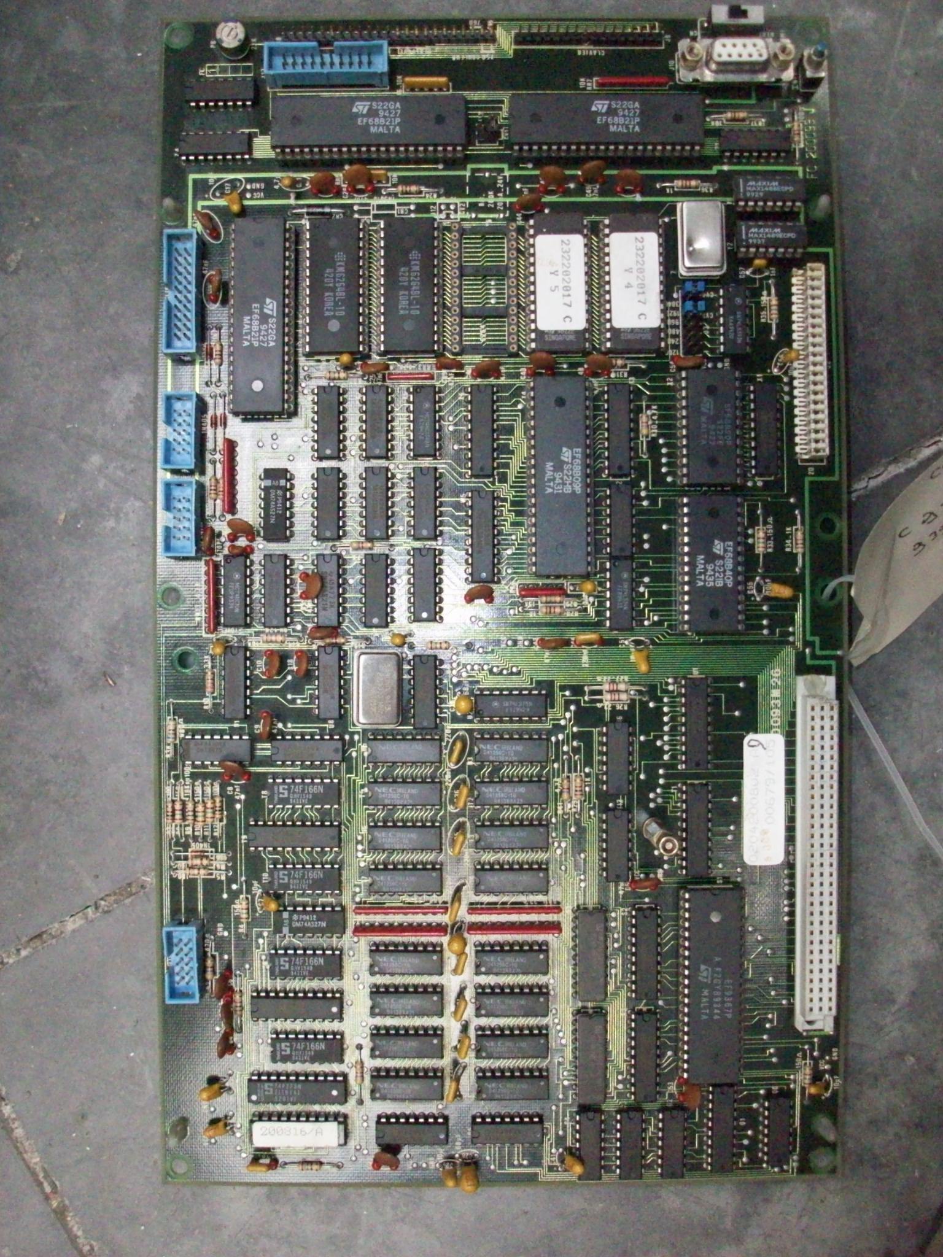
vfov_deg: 54.0
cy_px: 628
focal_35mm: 34
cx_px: 472
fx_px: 1235
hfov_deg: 41.8
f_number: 2.8
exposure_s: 1/128
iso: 800
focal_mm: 5.7
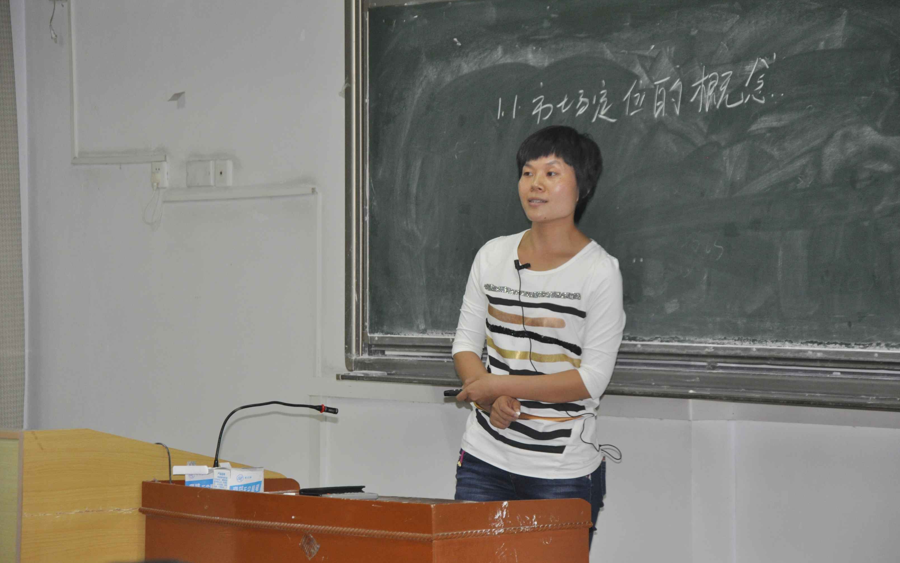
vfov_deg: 9.5
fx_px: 3385
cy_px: 285
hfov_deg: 15.1
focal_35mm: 138
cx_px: 451
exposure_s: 1/60
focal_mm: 90
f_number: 5.6
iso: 800
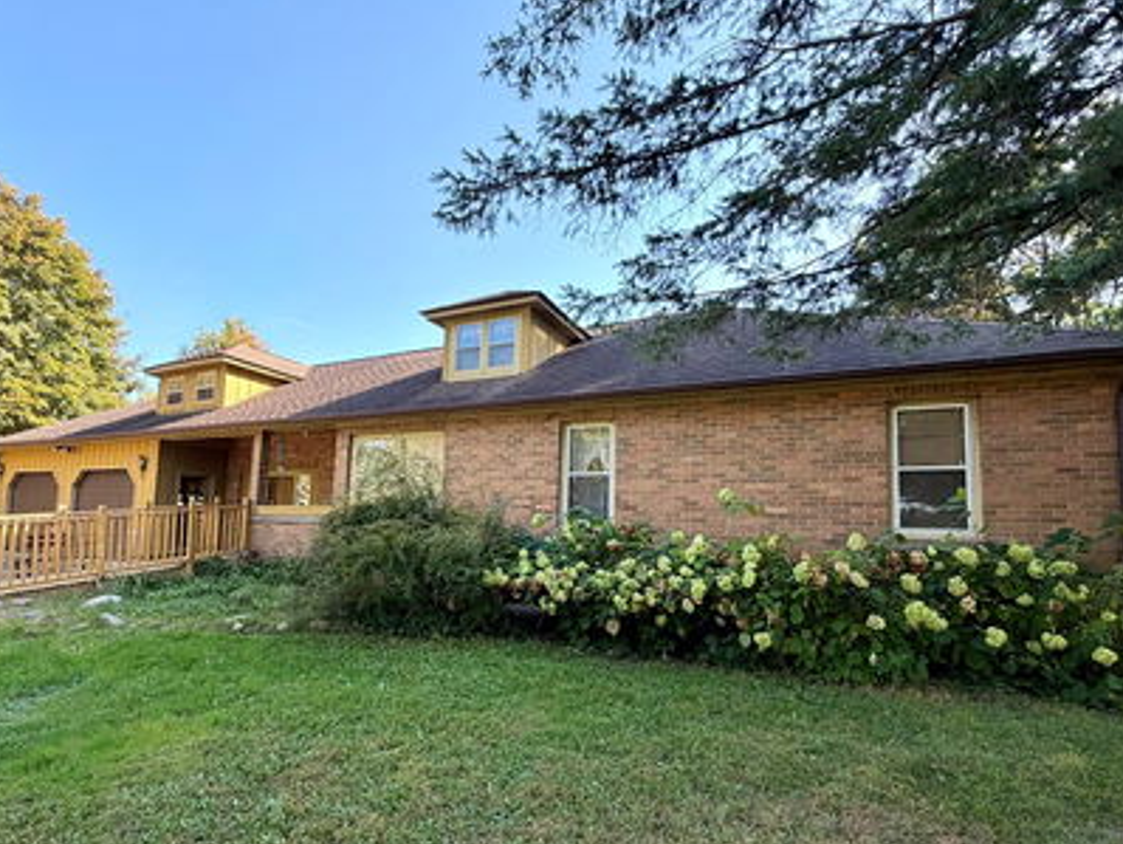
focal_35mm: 18
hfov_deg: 87.6
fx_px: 584
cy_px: 483
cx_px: 522
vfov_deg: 71.3
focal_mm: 2.22
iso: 40
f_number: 2.2
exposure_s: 1/215
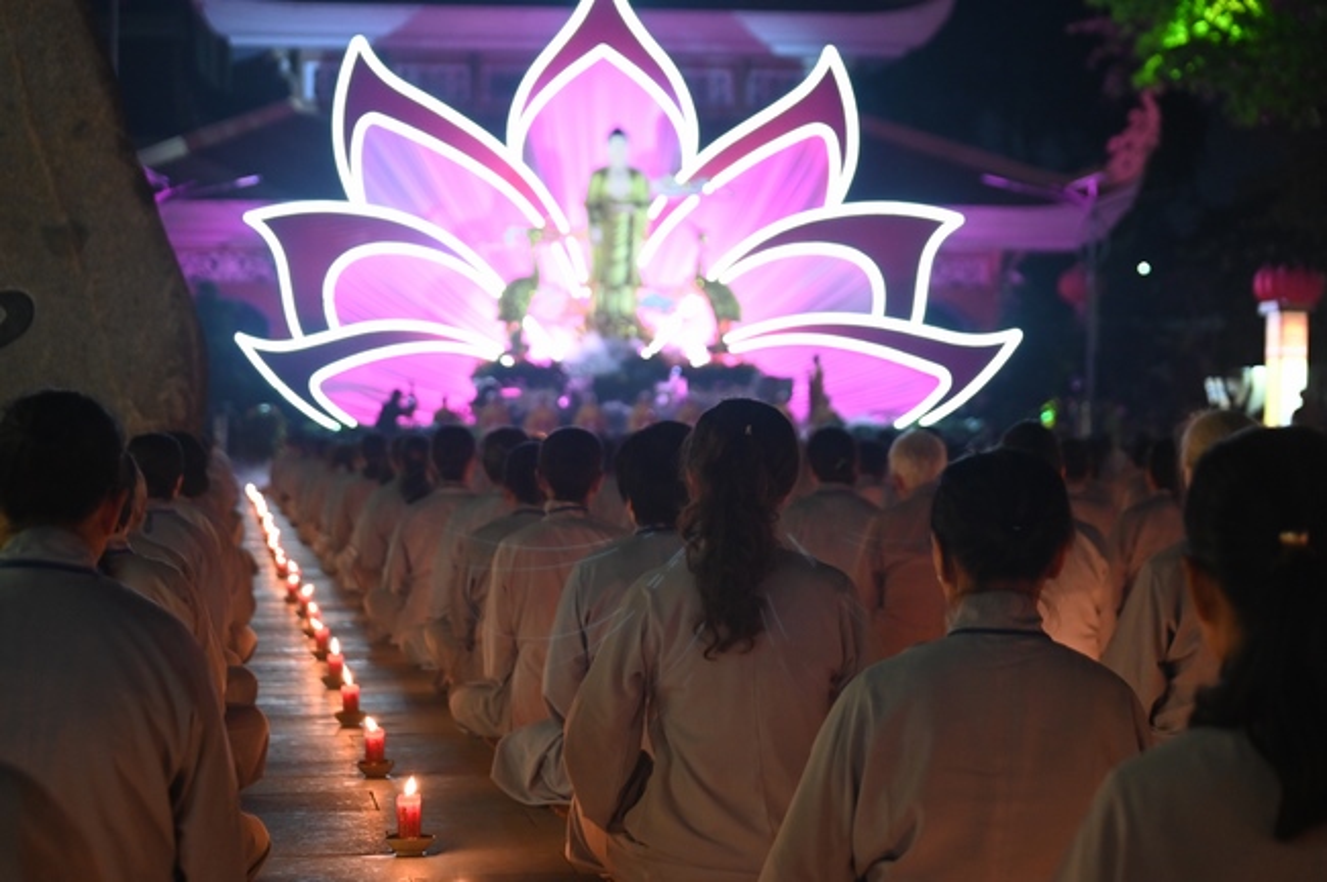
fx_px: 2578
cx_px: 664
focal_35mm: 70
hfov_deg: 28.9
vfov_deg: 19.4
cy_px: 441
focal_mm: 70
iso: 4000
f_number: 4.5
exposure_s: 1/40
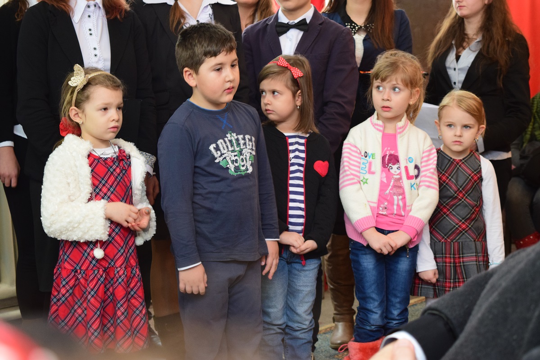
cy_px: 180
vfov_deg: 19.7
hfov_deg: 29.2
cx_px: 270
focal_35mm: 69
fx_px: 1035
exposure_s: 1/25
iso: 1600
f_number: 5
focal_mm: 46
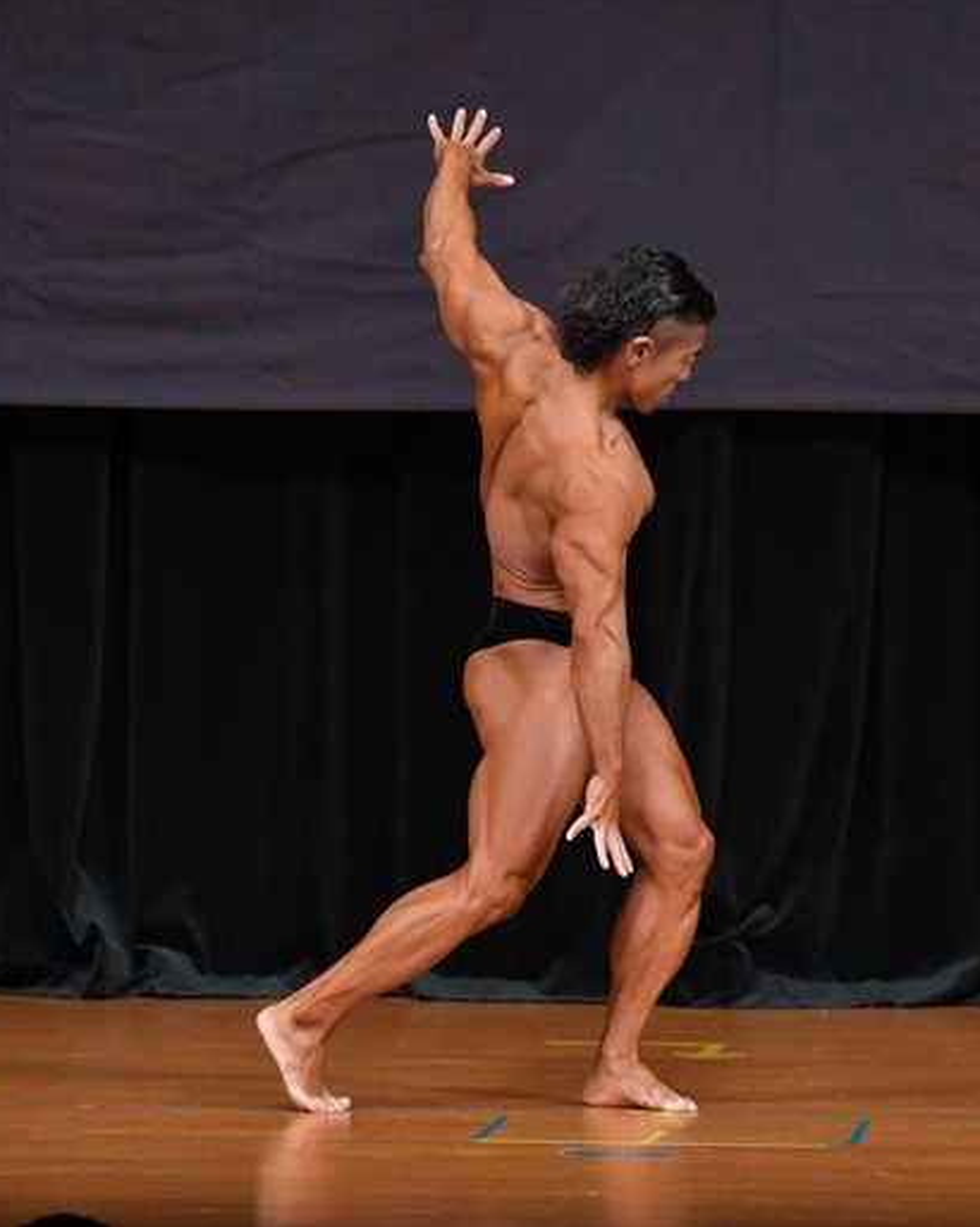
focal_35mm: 404
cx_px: 515
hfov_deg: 3.8
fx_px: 14656
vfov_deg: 4.8
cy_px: 612
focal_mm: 190
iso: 4000
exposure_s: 1/400
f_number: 5.6
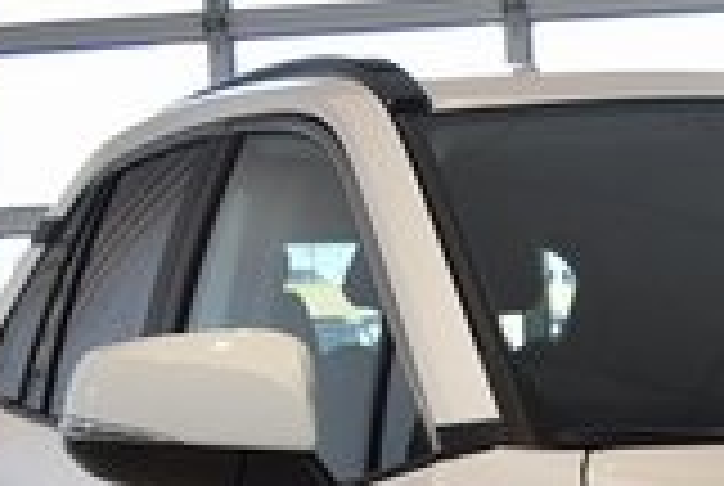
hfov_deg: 14.1
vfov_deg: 9.8
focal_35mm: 131
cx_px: 1228
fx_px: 2639
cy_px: 950
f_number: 6.3
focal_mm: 22
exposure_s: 1/160
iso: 400
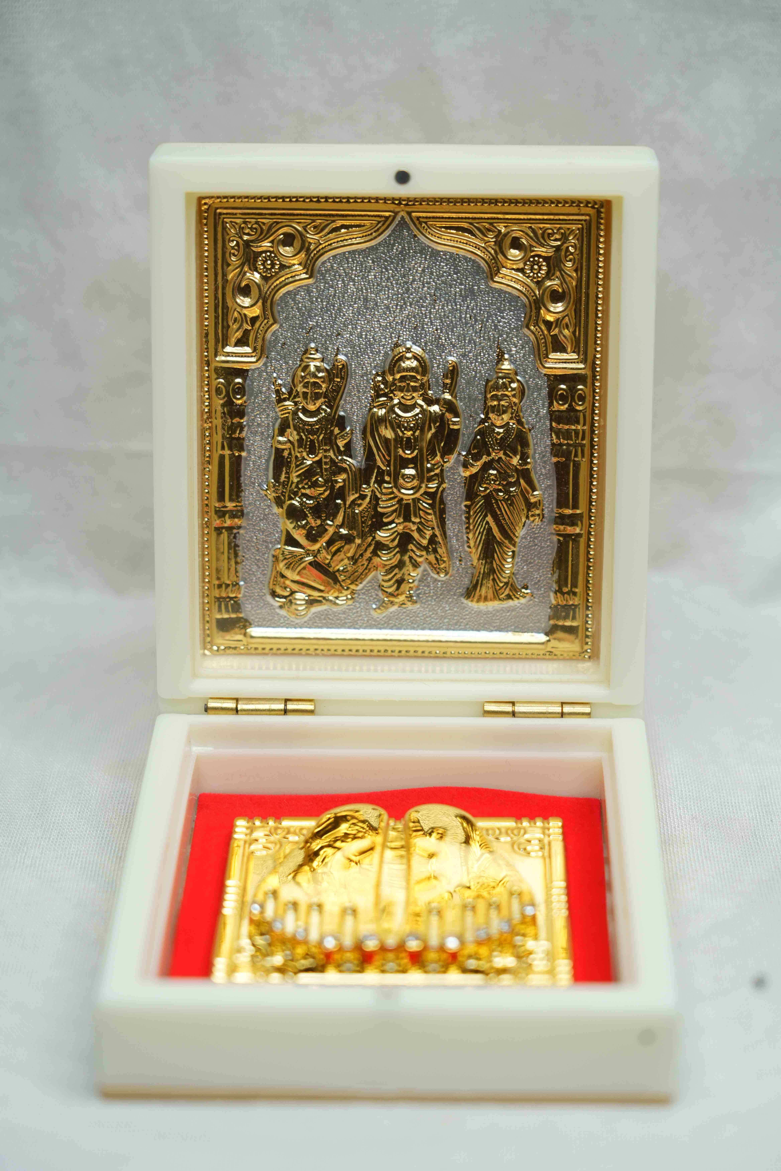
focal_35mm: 91
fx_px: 2961
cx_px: 390
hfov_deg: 15.0
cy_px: 586
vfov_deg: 22.4
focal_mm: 91
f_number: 5.6
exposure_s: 1/60
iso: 200
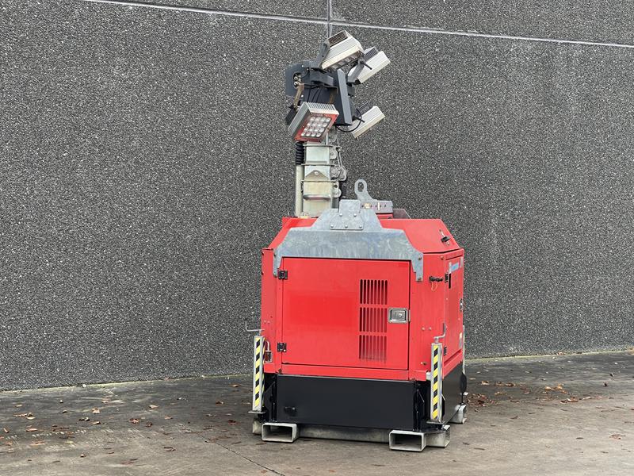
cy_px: 238
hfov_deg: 30.3
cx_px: 317
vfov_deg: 22.9
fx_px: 1172
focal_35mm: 64
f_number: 2.2
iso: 25
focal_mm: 7.5
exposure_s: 1/99
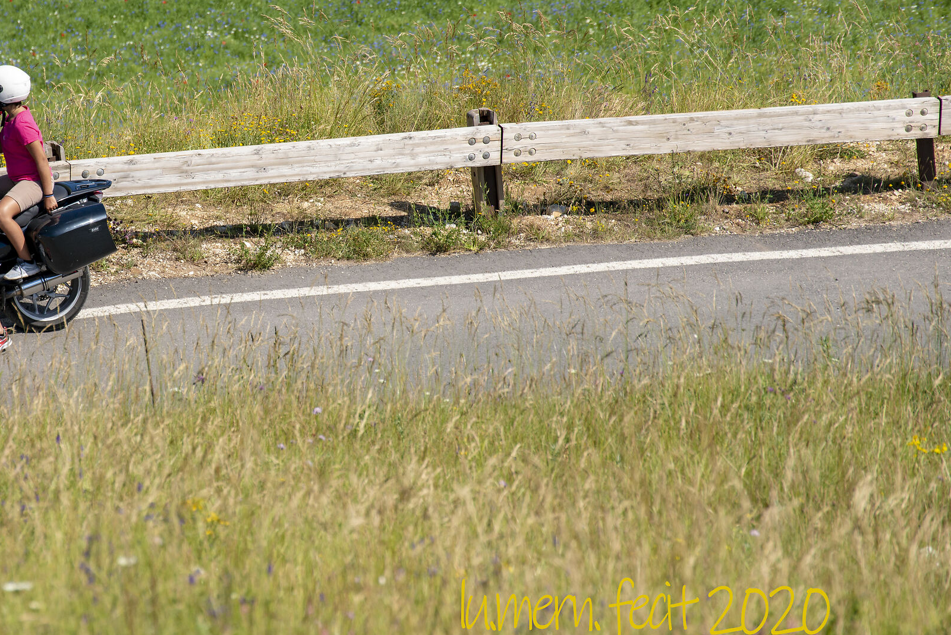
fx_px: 11891
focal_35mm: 450
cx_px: 245
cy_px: 228
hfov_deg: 4.6
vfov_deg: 3.1
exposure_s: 1/800
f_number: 9
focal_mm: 300
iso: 640
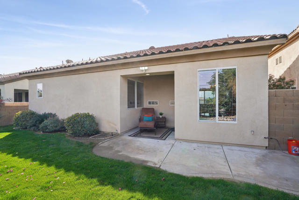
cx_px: 150
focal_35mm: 16
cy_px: 100
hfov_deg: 96.7
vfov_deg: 73.8
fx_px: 133
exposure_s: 1/125
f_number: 8
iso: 100
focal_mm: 16
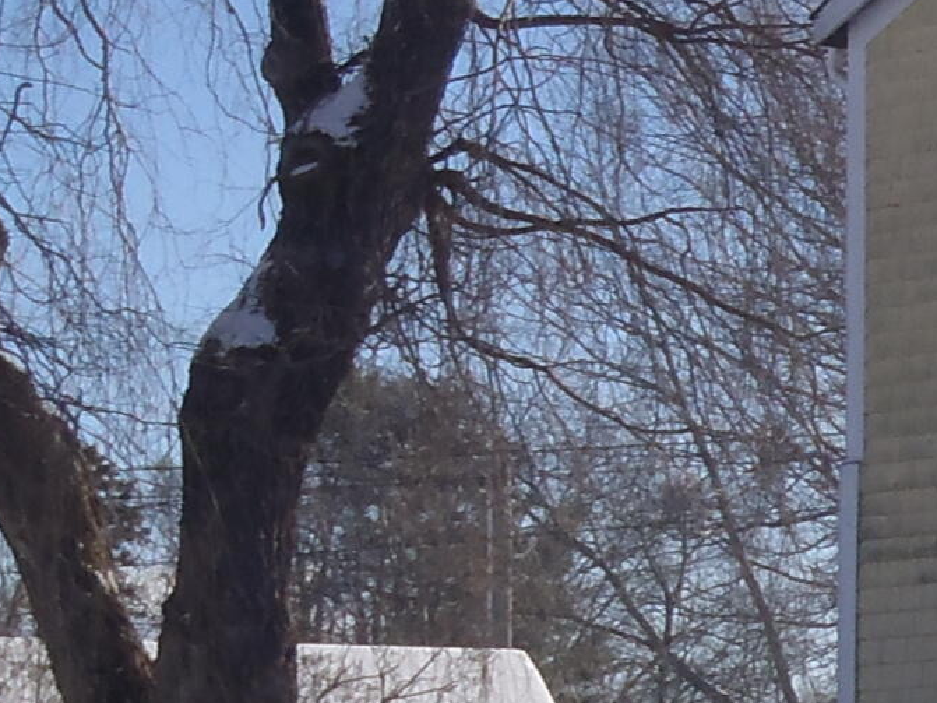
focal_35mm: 161
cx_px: 1810
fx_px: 4357
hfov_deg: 11.2
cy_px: 303
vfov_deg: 9.2
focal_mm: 6.53
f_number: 6.3
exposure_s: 1/320
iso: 80
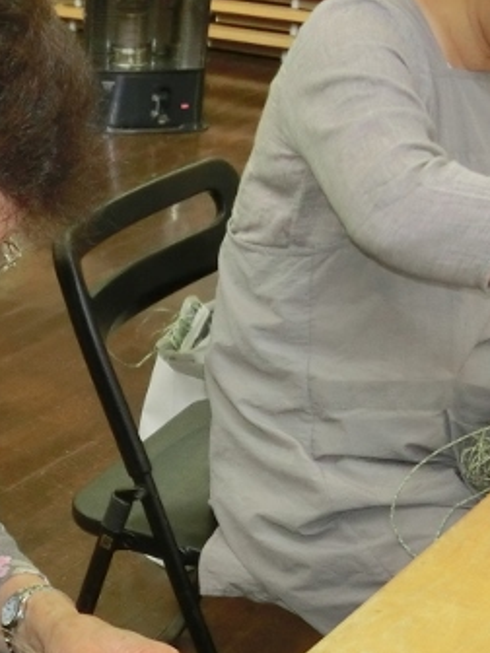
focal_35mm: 81
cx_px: -130
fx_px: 1529
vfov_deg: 23.6
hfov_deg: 17.2
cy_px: 564
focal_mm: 6
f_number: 3.9
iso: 400
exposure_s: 1/50
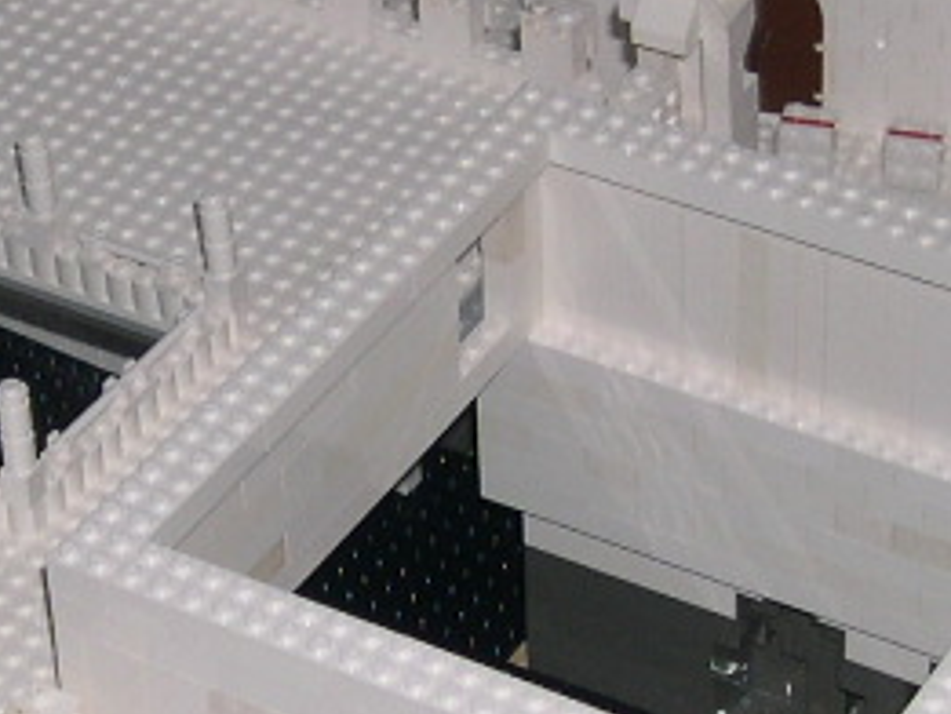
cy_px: 393
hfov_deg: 13.2
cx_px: 222
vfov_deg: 10.0
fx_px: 4095
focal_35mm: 149
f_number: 2.8
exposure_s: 1/60
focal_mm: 8
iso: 100
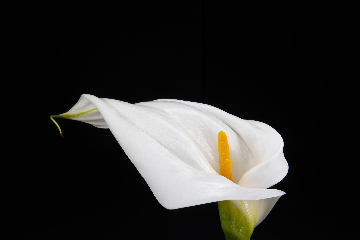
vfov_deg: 20.3
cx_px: 187
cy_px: 136
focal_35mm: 67
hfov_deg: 30.1
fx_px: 670
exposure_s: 8
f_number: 22
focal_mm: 55
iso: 100
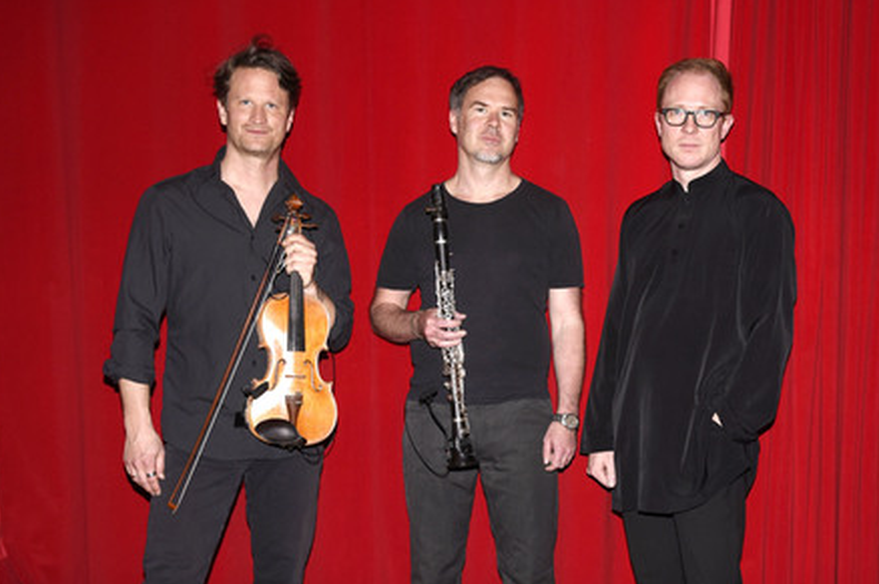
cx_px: 441
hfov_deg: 54.5
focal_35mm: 35
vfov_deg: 37.8
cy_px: 293
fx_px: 854
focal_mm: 34
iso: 500
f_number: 6.3
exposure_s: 1/160
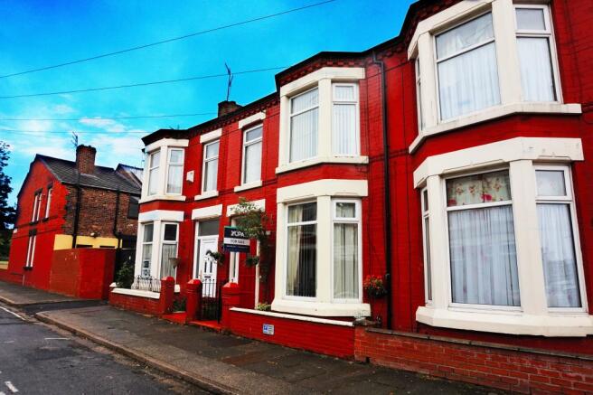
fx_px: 395
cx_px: 296
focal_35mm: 24
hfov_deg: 73.8
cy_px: 198
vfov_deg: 53.1
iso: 100
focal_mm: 16
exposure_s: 1/100
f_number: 10
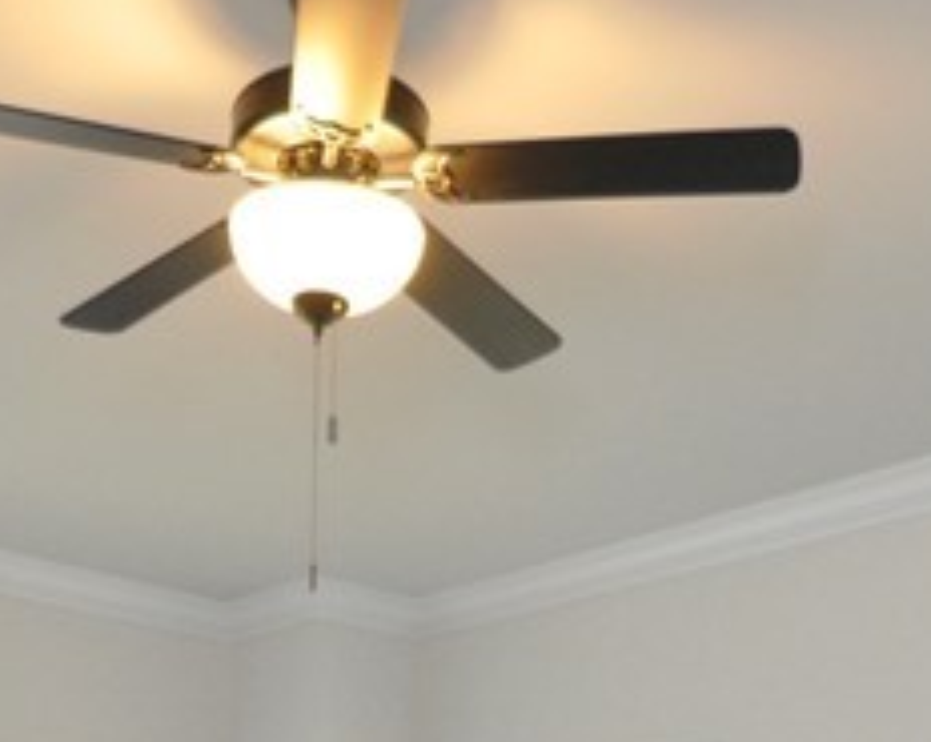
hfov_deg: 28.6
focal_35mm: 66
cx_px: 345
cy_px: 1211
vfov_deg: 19.2
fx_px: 1816
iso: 560
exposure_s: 1/60
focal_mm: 10
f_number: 4
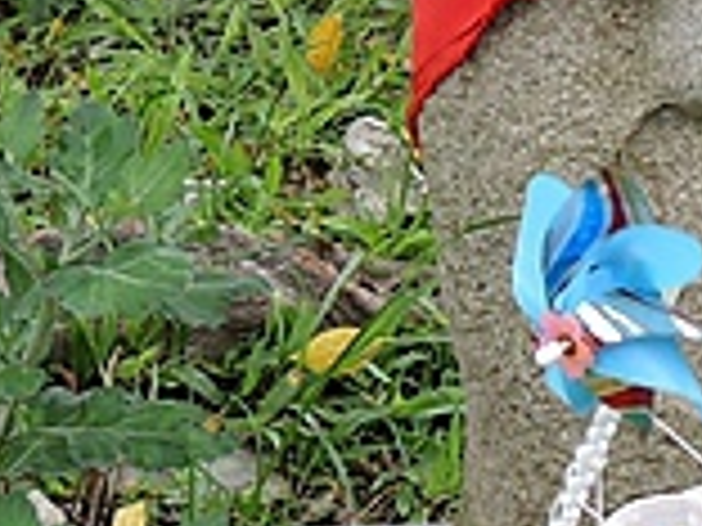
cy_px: 218
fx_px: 5354
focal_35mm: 264
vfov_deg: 5.6
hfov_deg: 7.5
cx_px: 562
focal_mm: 9
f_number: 3.7
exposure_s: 1/320
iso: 100
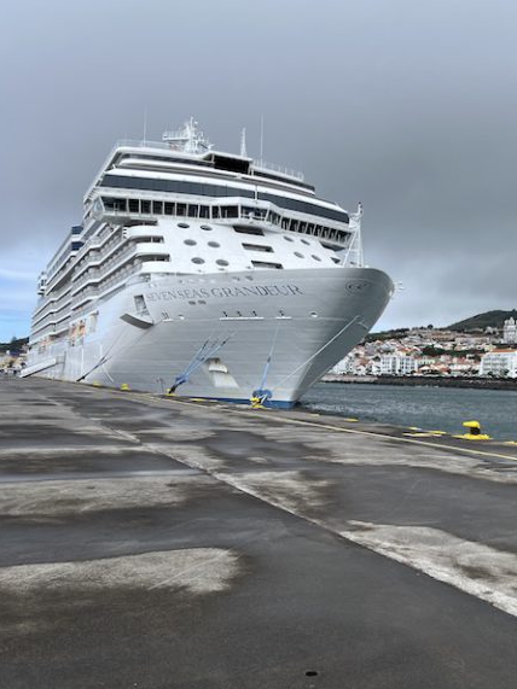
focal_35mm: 35
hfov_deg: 39.3
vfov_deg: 52.6
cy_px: 345
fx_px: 697
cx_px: 402
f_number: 1.6
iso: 50
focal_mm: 5.1
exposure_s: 1/2571
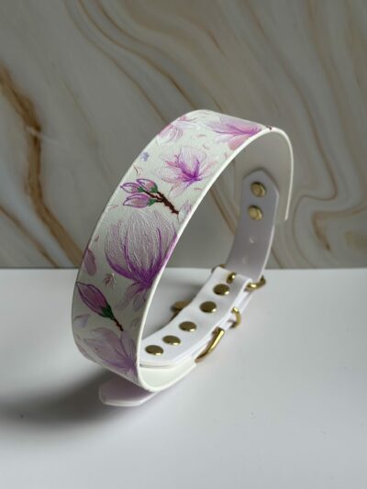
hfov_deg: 30.3
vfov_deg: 39.6
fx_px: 678
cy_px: 244
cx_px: 184
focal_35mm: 48
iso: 80
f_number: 1.78
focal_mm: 6.86
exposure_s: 1/426
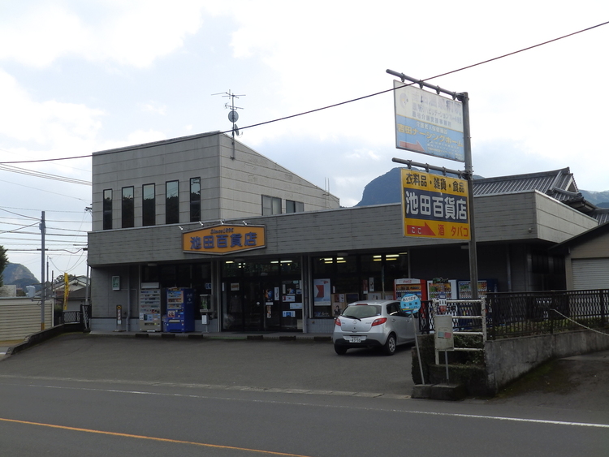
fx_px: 669
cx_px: 304
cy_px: 228
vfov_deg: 37.7
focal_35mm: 38
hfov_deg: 49.0
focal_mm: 6.8
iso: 80
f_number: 4.5
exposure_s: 1/320
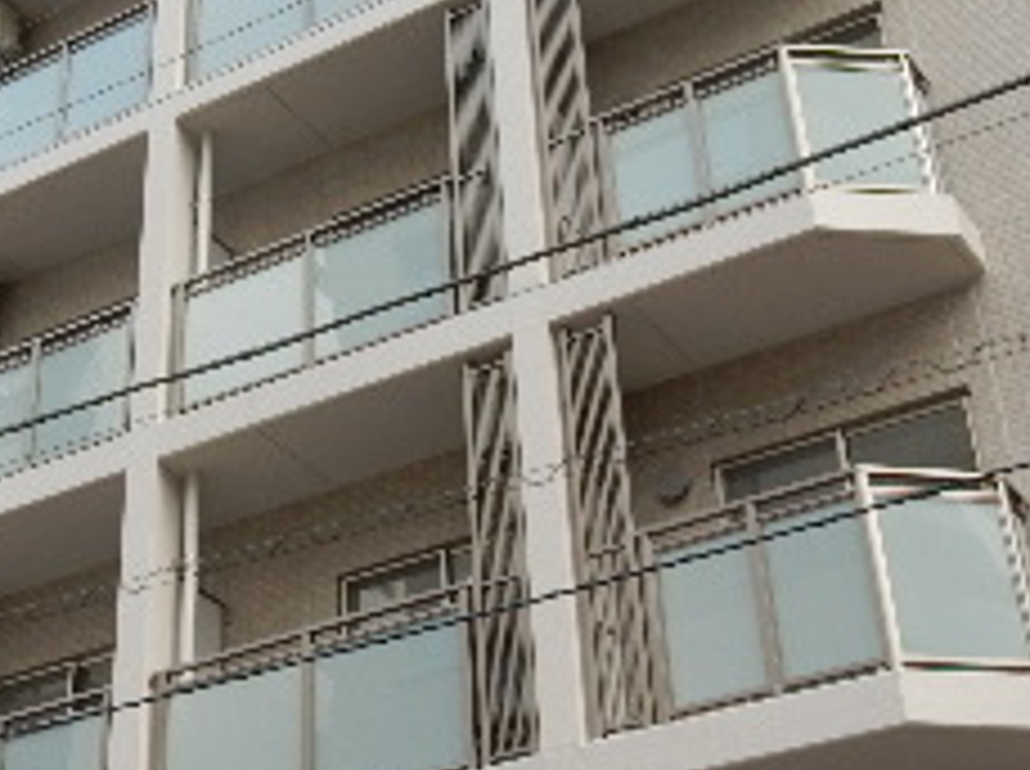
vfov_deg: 20.4
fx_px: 2080
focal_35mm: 70
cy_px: 45
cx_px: 261
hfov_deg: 27.4
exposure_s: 1/200
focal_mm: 4.5
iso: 125
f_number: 3.7
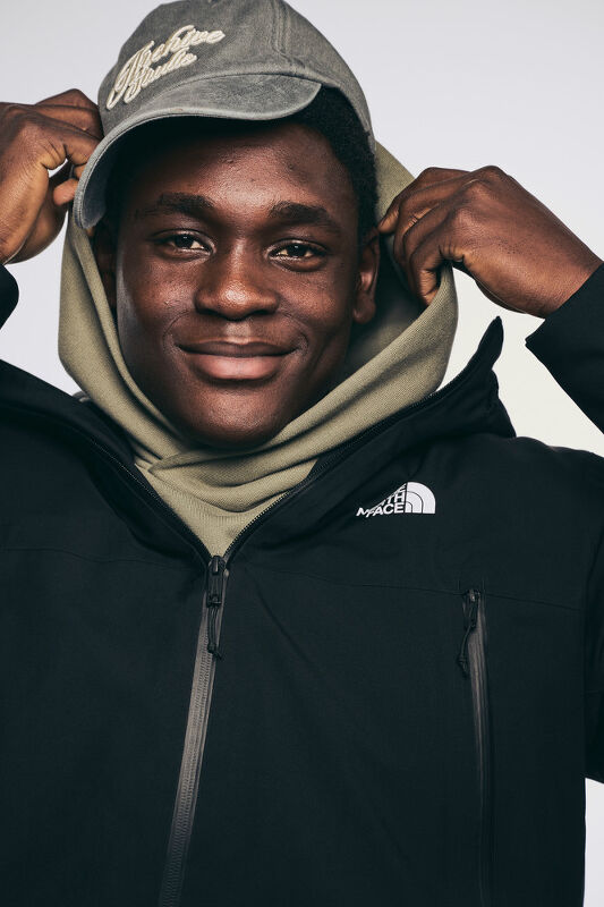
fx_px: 1762
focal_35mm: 70
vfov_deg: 28.8
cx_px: 302
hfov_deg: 19.4
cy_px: 454
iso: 100
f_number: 8
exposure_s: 1/160
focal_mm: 70
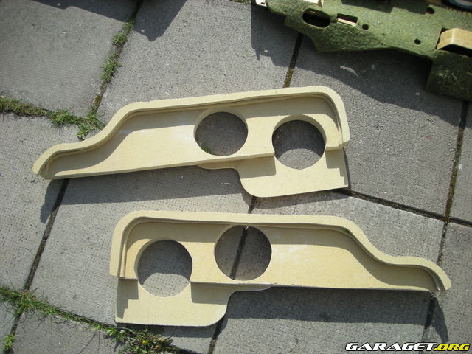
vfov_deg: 40.7
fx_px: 477
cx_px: 236
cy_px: 177
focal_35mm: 35
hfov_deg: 52.6
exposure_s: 1/217
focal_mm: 5.7
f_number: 5.7
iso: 50
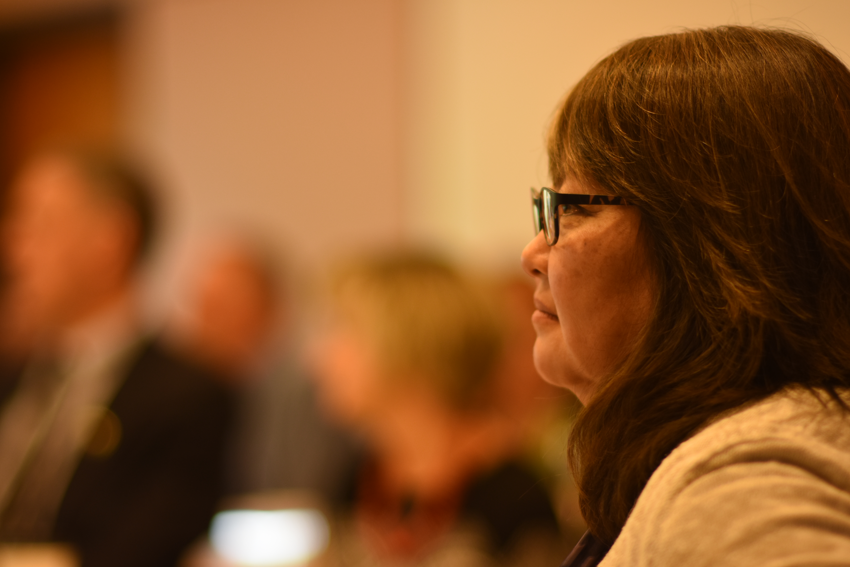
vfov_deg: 3.0
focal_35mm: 451
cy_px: 283
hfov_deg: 4.6
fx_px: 10648
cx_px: 426
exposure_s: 1/160
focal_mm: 300
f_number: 22
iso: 400
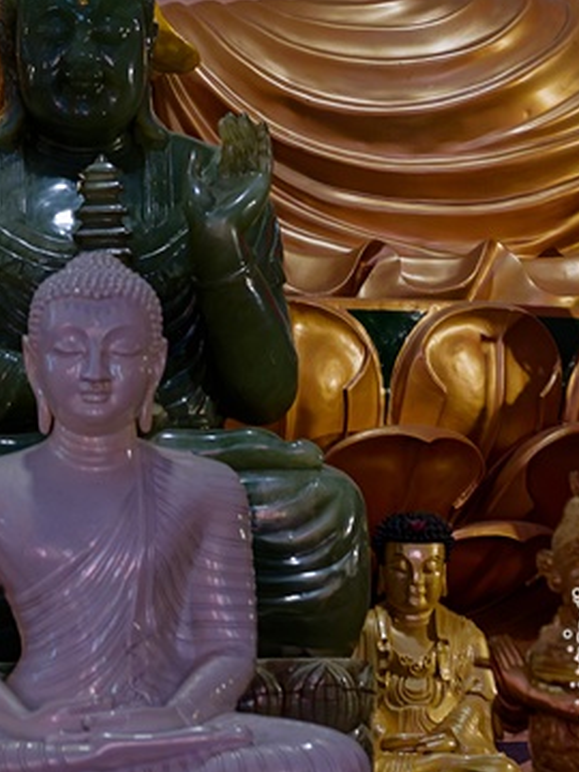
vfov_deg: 6.5
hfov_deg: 4.9
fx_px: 6691
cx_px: 32
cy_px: -330
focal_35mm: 300
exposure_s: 1/125
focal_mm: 50
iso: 1250
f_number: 5.6
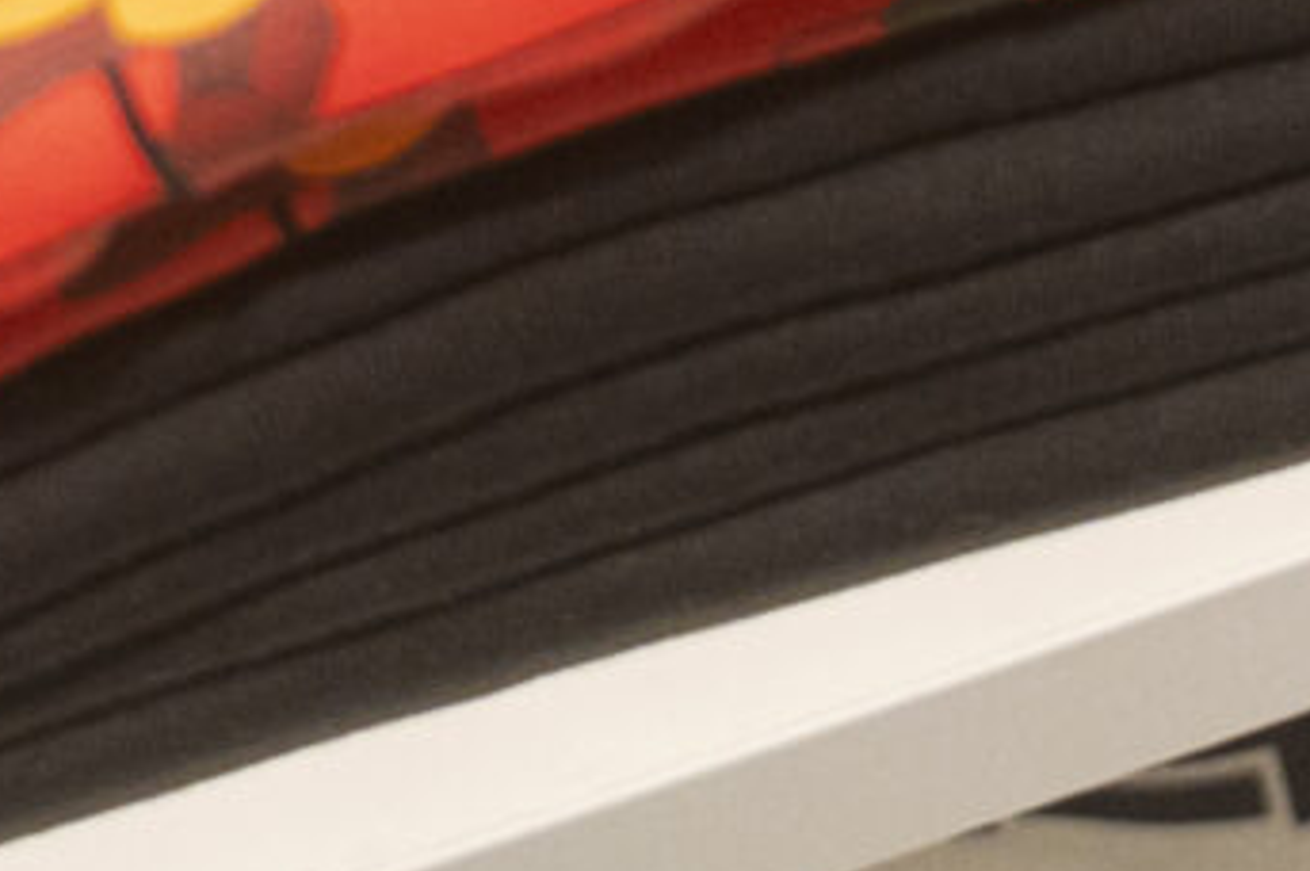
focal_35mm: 254
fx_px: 9234
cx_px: 3212
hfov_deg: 7.5
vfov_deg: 5.1
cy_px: -1988
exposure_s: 1/500
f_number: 4
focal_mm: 34
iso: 1000
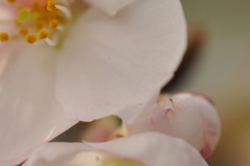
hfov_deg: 9.2
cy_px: 0
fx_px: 1554
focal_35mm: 224
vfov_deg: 6.1
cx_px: 20
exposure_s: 1/400
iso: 200
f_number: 5.6
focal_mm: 50
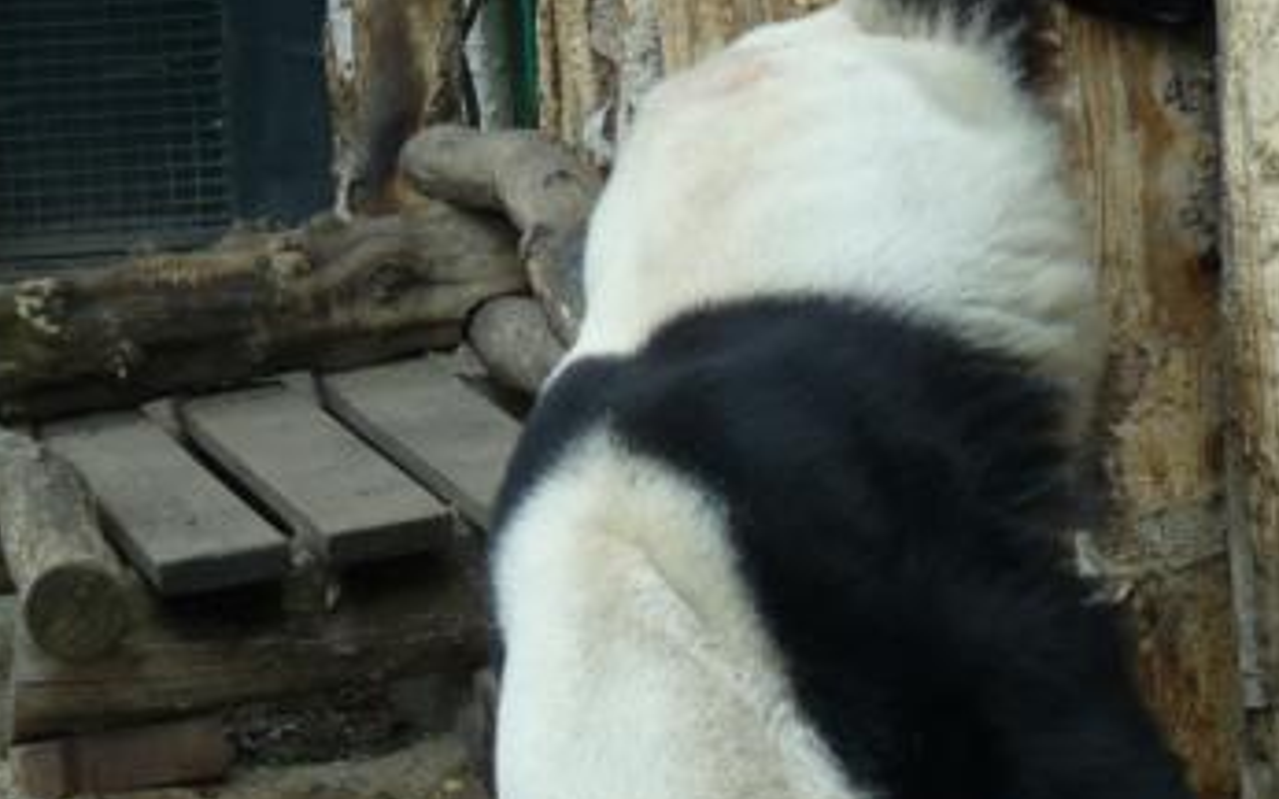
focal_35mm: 191
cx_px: 902
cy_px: 481
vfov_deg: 6.9
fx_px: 6656
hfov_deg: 11.0
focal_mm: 13.8
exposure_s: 1/100
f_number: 3.4
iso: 100
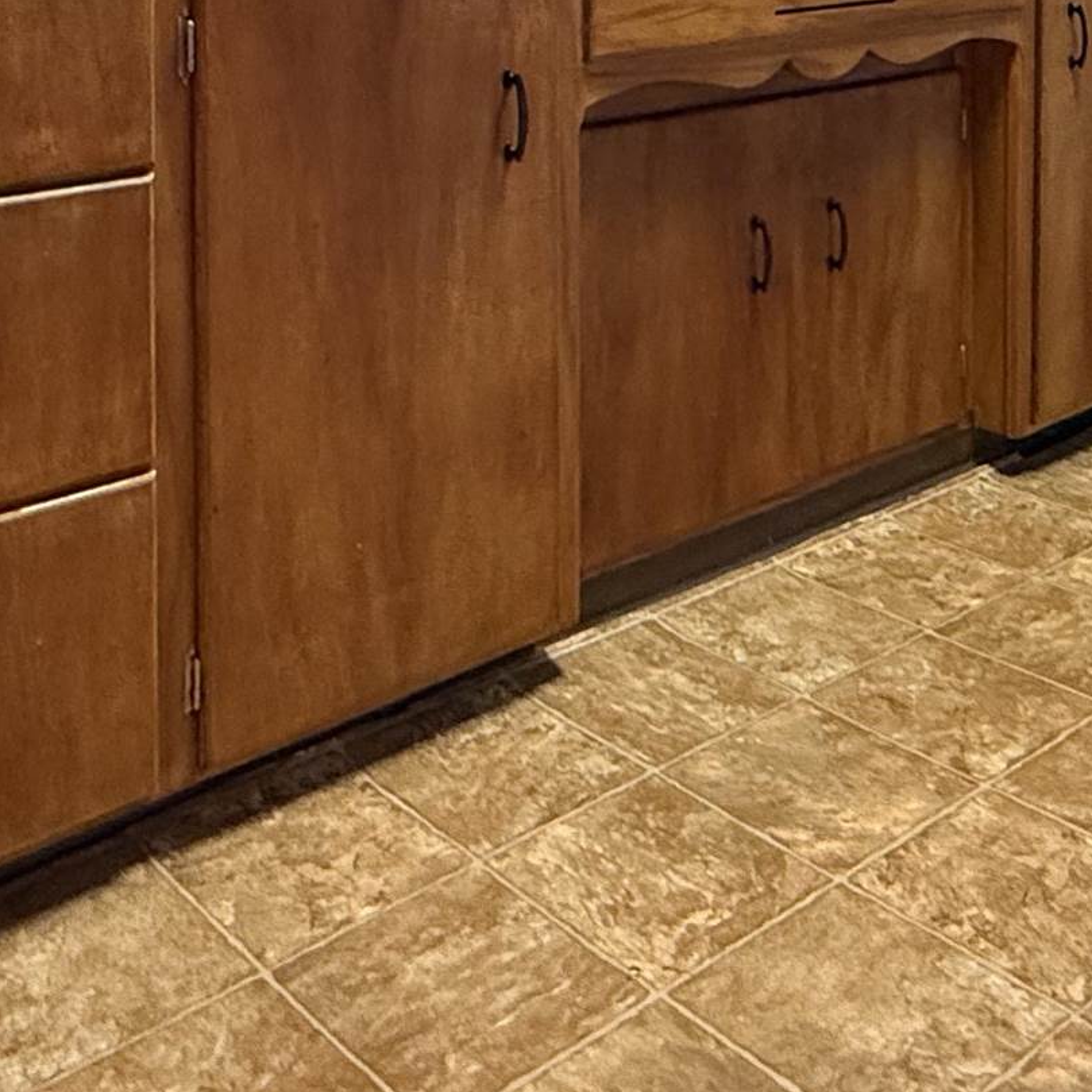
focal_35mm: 47
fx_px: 1677
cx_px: 471
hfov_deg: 36.0
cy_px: -135
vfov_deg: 31.6
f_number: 2.2
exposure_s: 1/60
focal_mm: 2.22
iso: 500
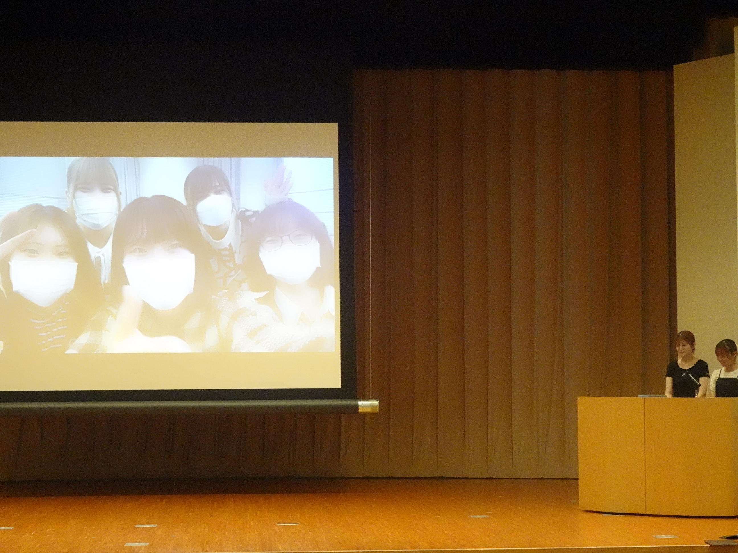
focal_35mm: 83
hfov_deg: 23.6
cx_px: 369
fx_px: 1770
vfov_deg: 17.8
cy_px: 276
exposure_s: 1/100
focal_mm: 13.1
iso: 3200
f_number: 5
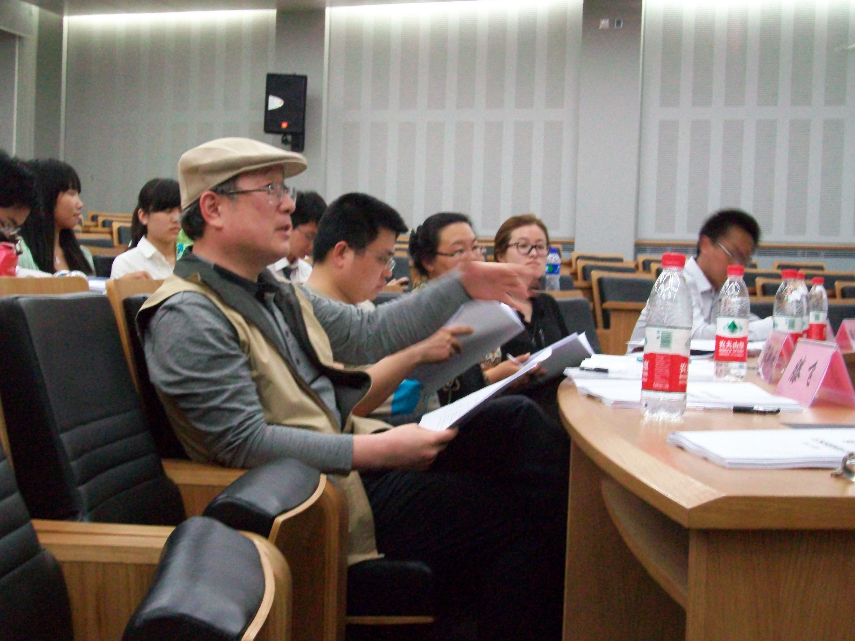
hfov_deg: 38.2
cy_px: 320
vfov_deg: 29.1
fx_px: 1235
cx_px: 428
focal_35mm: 50
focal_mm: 8.8
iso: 400
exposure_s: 1/13
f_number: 3.6
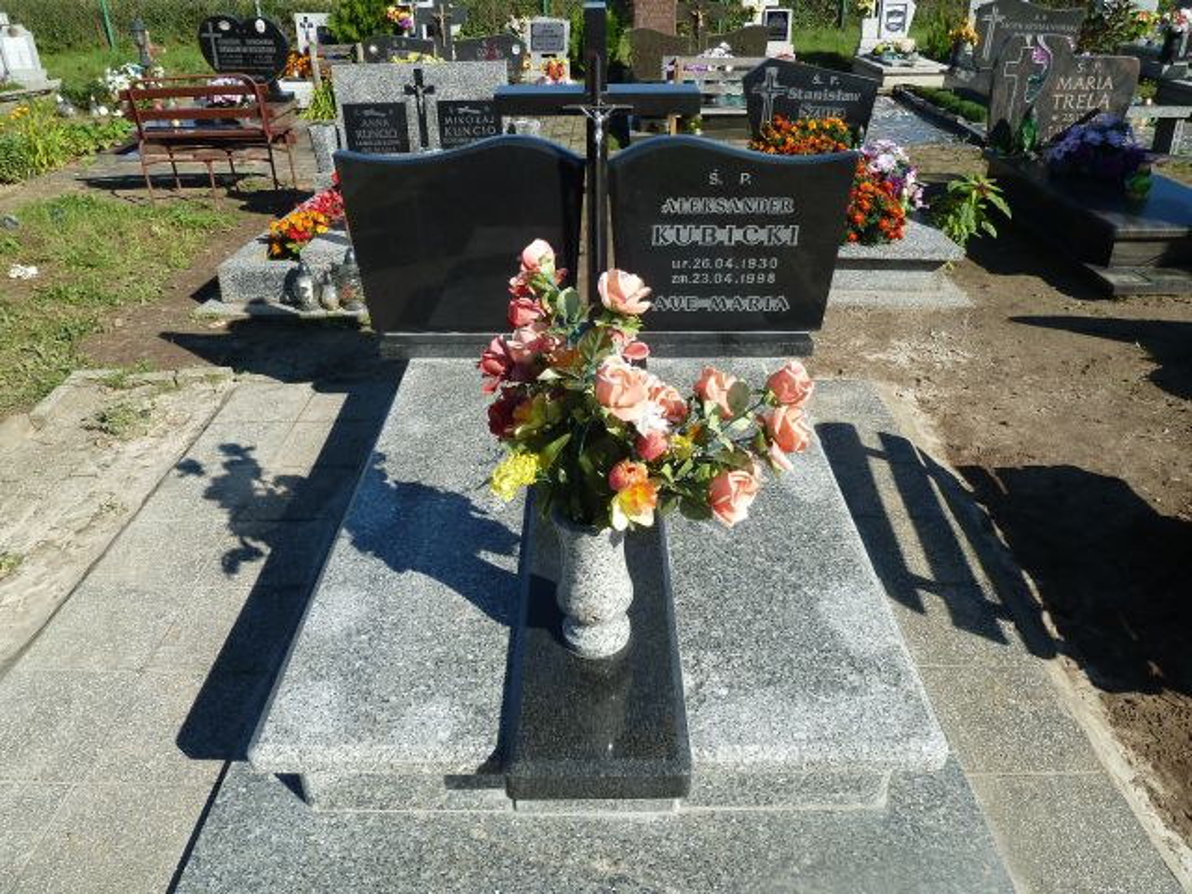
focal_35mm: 25
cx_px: 596
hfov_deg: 69.4
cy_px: 447
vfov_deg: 54.9
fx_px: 861
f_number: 4
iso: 80
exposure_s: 1/500
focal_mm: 4.1
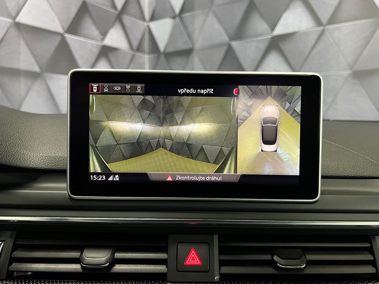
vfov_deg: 51.4
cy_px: 139
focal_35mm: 27
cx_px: 193
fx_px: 296
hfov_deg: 65.3
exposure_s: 1/50
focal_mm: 5.7
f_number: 1.5
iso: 400
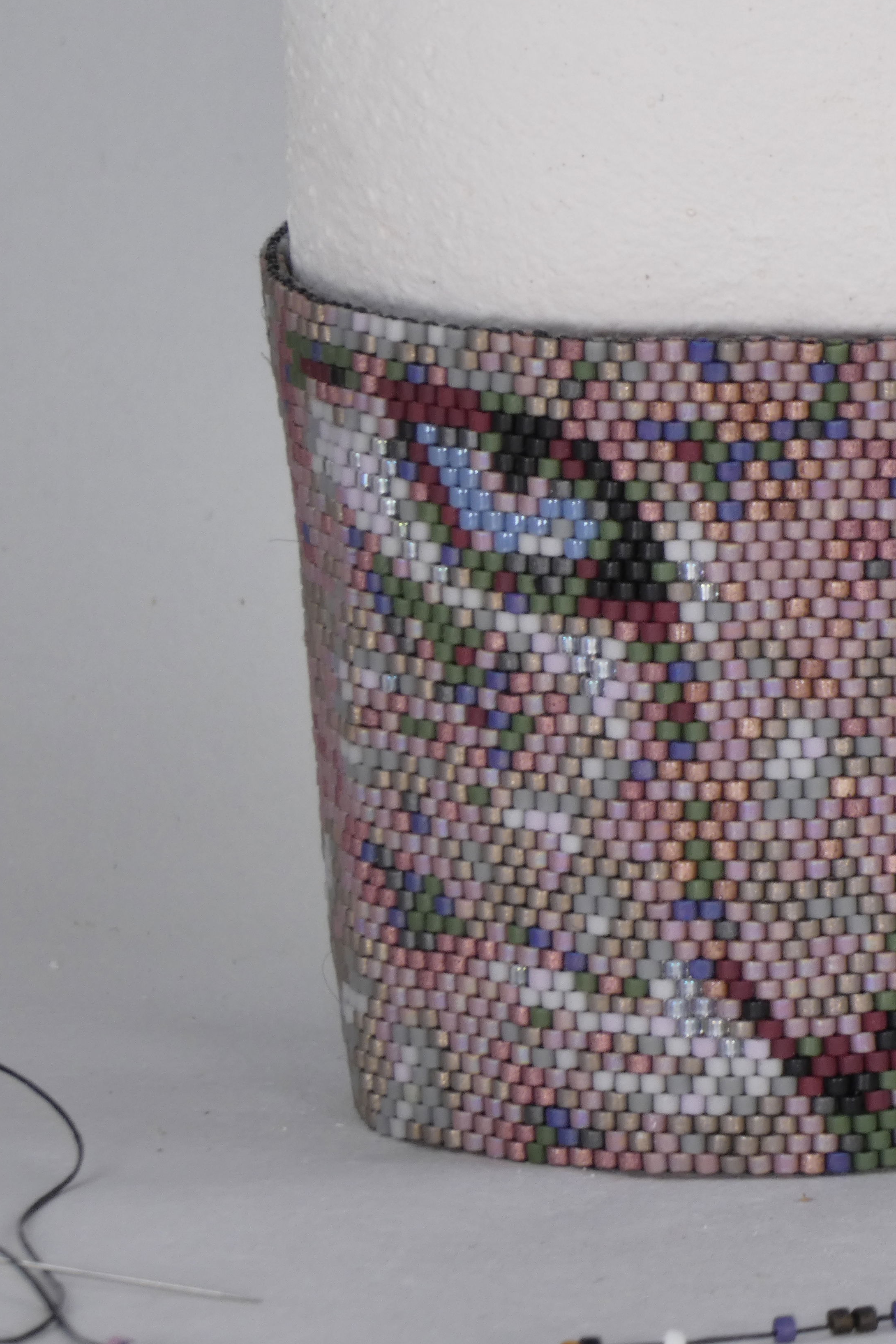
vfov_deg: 3.4
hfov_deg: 2.3
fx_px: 22324
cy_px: 703
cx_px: 785
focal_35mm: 598
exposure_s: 1/50
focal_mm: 68.8
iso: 80
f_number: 5.6
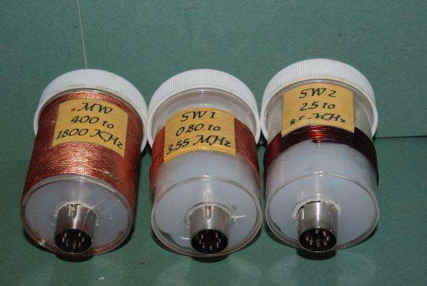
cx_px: 214
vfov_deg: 20.4
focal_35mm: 67
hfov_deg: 30.0
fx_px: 796
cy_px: 143
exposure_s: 1/60
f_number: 11
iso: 200
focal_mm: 45
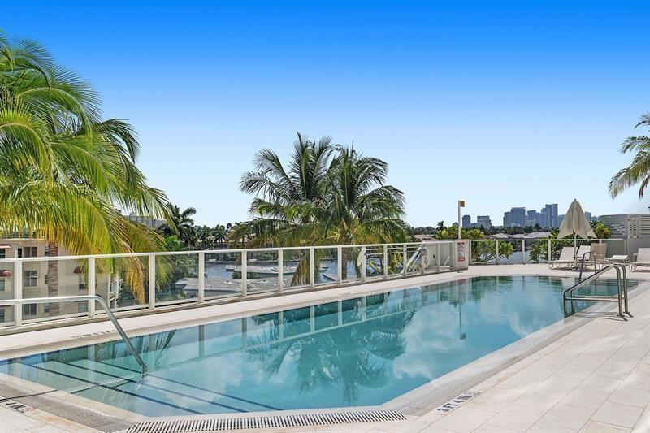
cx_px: 325
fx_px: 560
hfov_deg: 60.3
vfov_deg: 42.3
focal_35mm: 31
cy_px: 216
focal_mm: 31
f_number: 7.1
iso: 100
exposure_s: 1/125
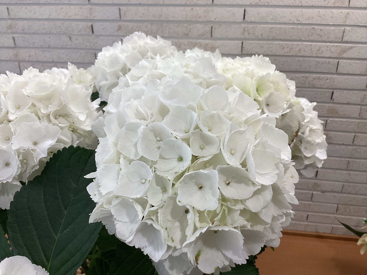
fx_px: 329
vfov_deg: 45.4
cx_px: 184
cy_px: 138
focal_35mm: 31
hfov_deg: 58.4
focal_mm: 3.3
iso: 50
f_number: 2.4
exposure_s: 1/120
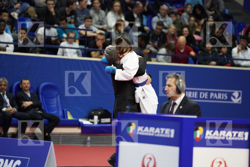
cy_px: 84
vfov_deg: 6.9
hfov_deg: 10.3
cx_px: 125
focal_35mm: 200
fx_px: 1389
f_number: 2.8
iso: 6400
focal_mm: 200
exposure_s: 1/1000
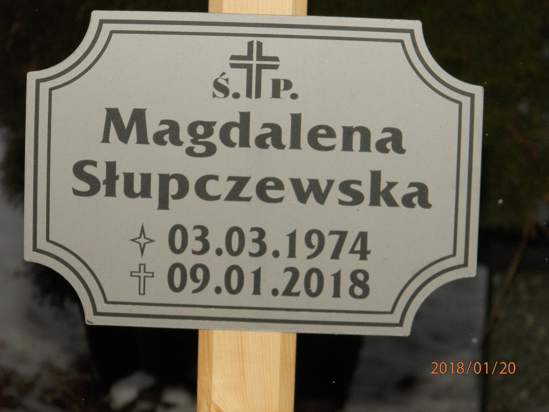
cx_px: 274
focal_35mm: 224
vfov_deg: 6.6
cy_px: 206
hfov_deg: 8.8
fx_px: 3553
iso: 320
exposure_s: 1/200
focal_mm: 40
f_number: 5.4
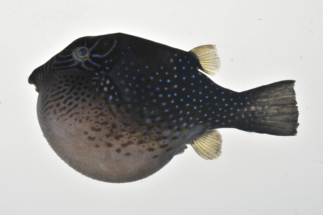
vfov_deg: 8.7
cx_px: 162
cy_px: 108
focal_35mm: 158
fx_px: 1411
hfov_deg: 13.1
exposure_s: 1/60
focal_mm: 105
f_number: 25
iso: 200
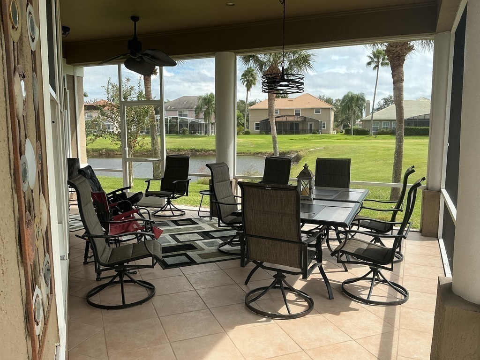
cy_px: 180
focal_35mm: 29
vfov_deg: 48.2
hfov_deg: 61.7
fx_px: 402
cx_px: 240
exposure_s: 1/869
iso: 25
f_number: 1.8
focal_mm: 3
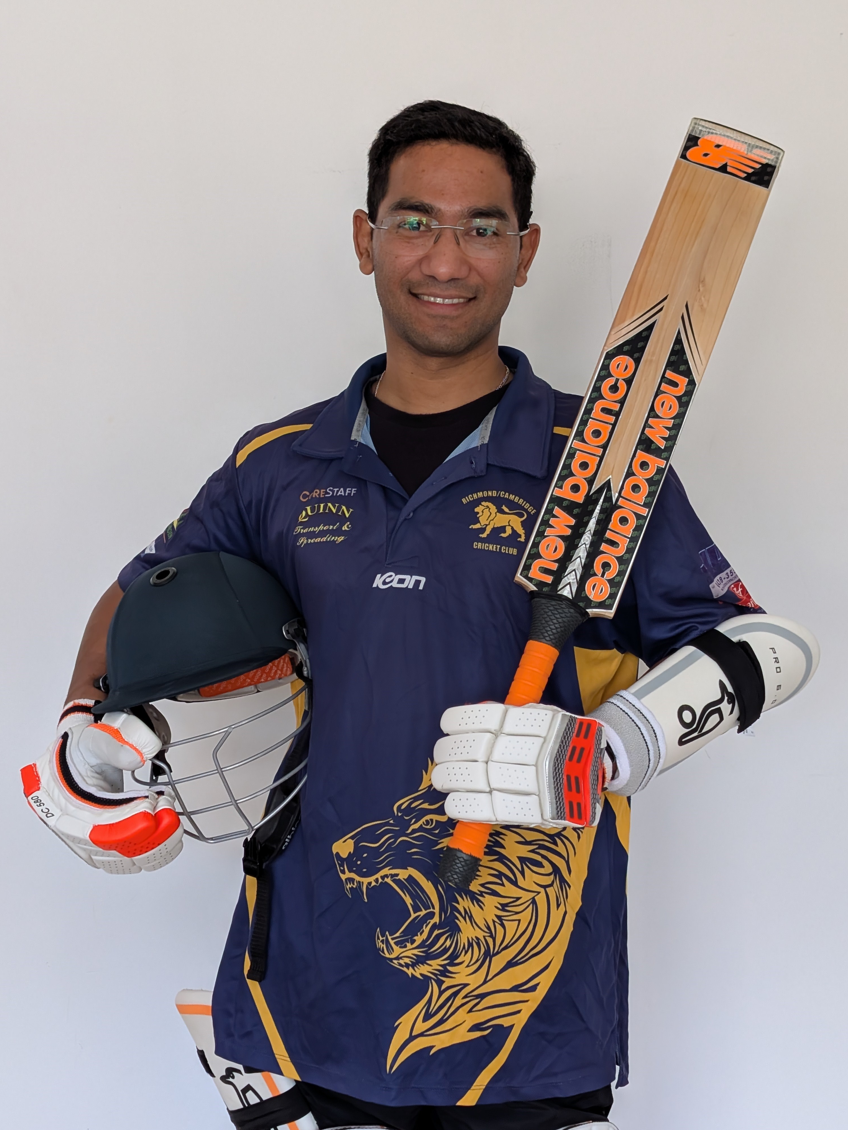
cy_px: 567
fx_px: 1633
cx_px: 422
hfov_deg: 29.1
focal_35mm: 50
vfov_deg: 38.2
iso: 211
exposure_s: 1/132
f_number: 1.68
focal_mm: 6.9
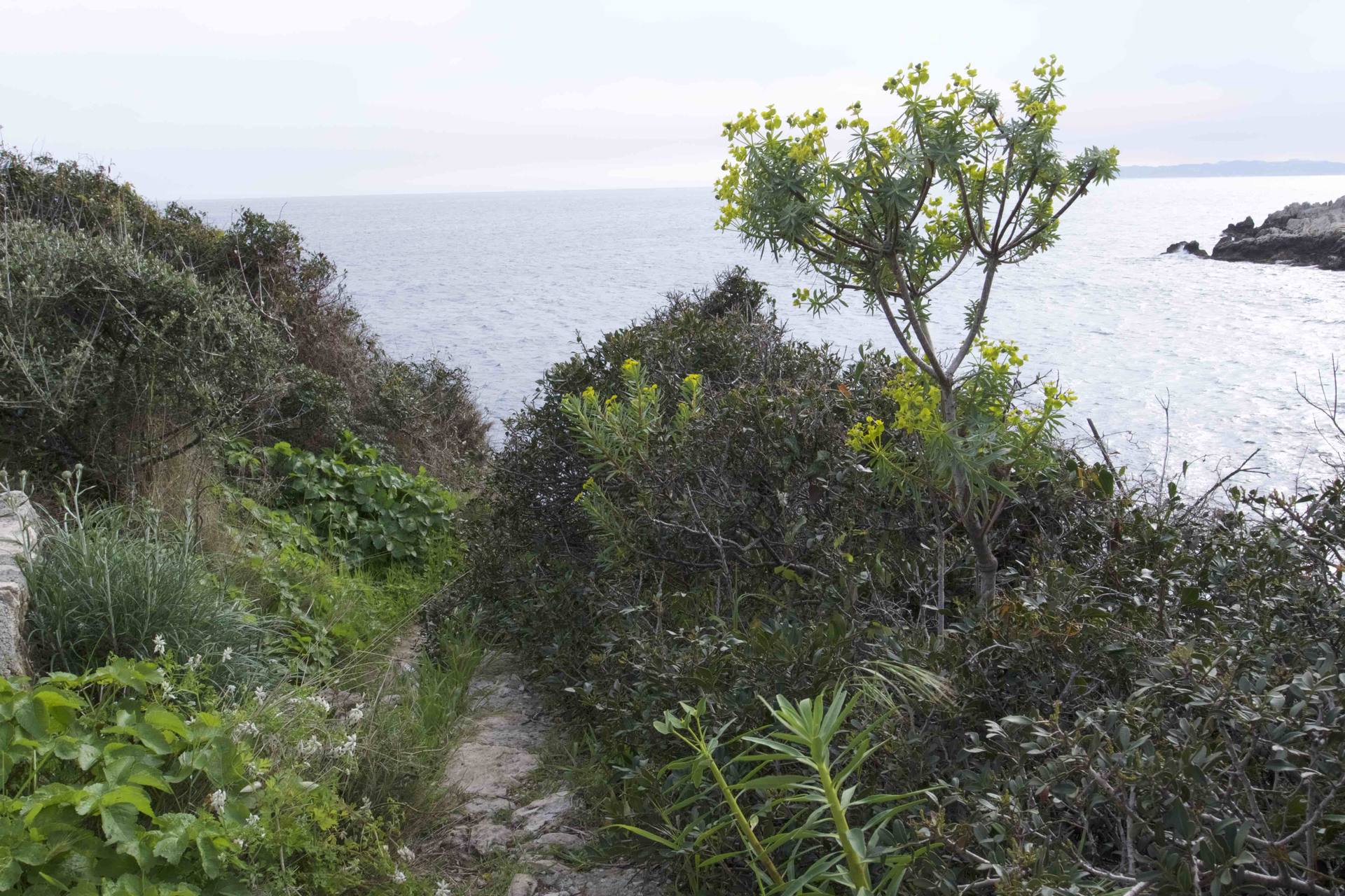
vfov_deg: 45.0
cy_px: 448
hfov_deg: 63.7
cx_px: 672
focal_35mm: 29
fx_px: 1083
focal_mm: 14
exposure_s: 1/80
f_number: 13
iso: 200
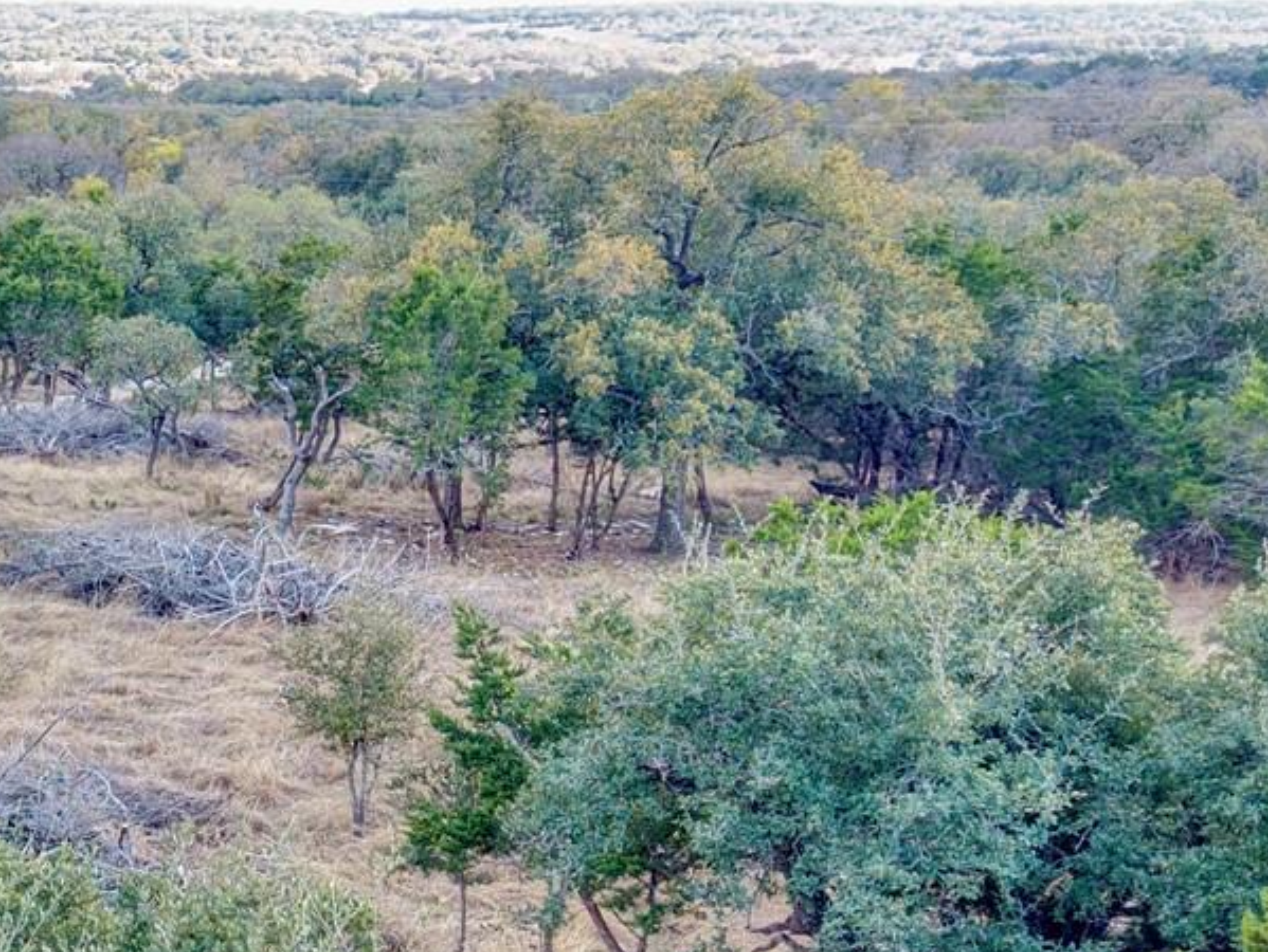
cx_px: -586
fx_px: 3006
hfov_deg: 20.6
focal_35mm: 82
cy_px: 844
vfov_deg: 17.8
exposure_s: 1/200
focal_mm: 8.67
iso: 200
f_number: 1.8
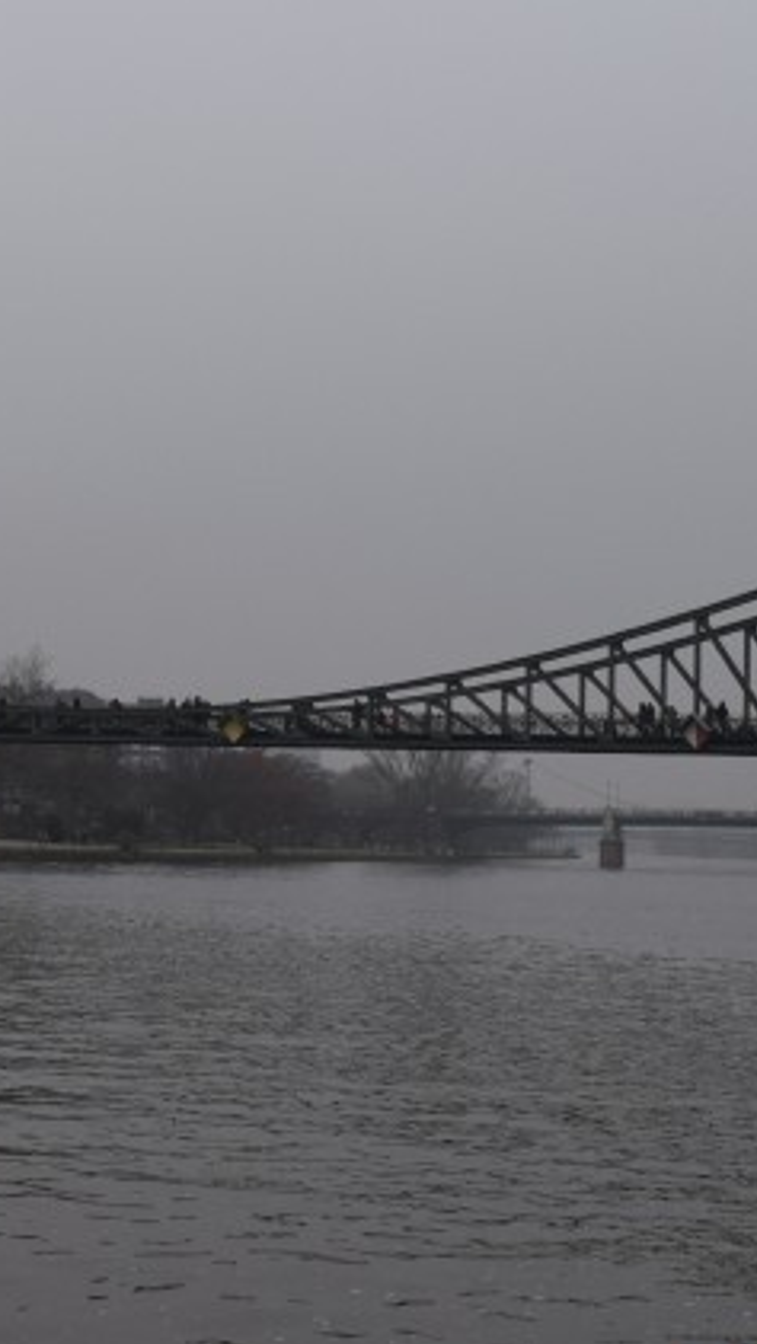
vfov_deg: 26.3
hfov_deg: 14.6
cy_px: 488
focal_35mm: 80
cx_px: -147
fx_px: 2863
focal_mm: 21
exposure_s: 1/250
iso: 400
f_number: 8
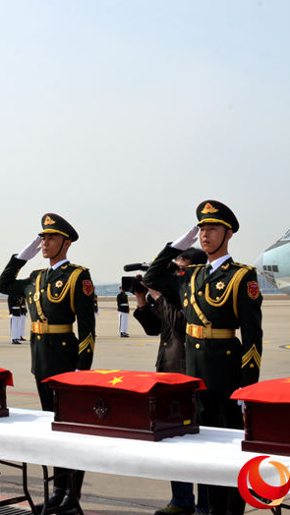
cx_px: 14
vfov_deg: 31.4
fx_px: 915
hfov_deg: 17.7
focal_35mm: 67
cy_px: 258
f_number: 16
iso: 1250
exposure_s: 1/1000
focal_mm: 28
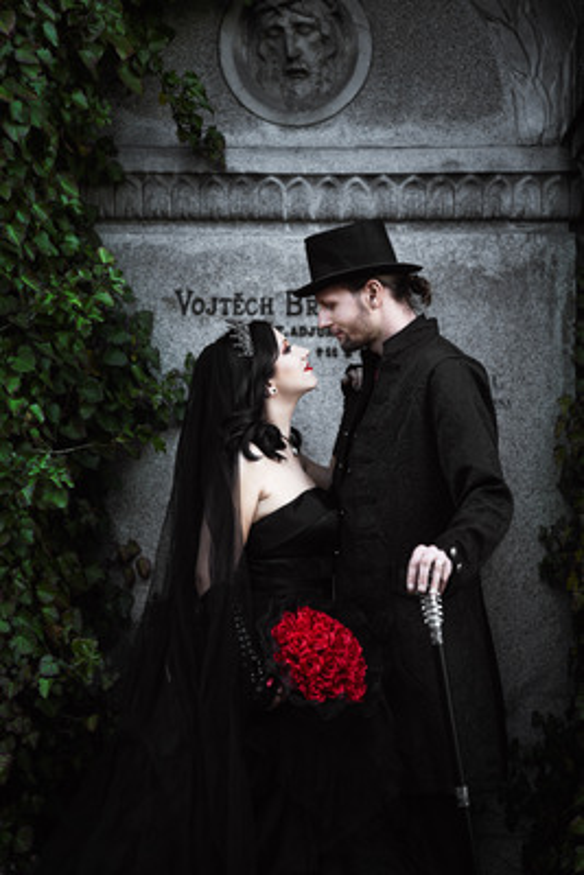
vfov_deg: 23.9
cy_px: 438
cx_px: 292
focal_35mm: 85
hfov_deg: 16.1
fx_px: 2066
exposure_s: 1/320
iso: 200
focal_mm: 85
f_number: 1.4
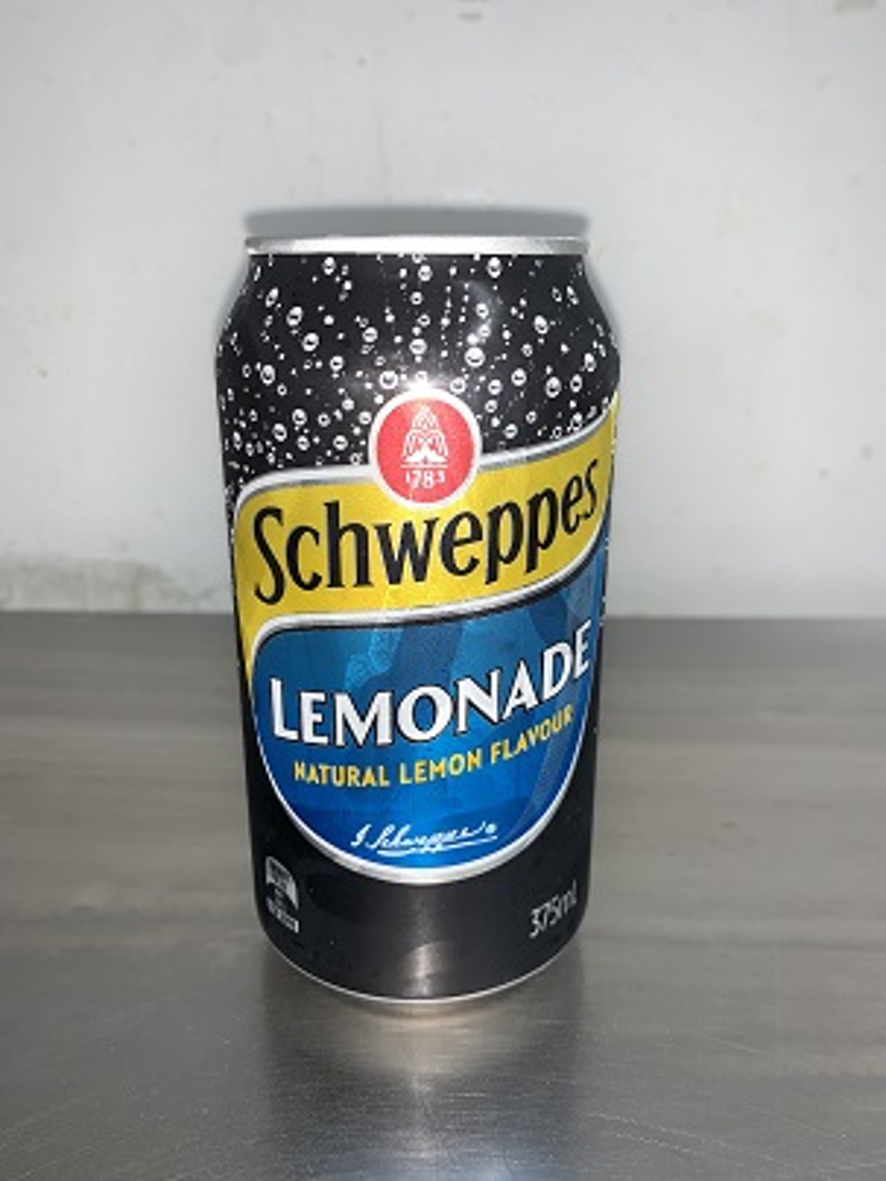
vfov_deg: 67.3
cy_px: 590
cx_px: 443
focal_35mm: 26
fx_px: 887
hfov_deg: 53.1
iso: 25
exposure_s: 1/53
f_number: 1.8
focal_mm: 4.25
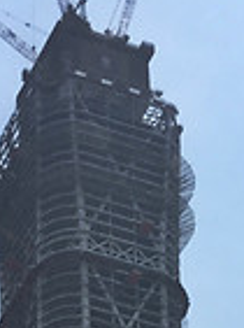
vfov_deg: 9.9
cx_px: -98
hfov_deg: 8.3
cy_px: 792
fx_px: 1662
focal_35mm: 176
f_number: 2.2
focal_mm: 4.15
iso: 25
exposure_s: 1/2653
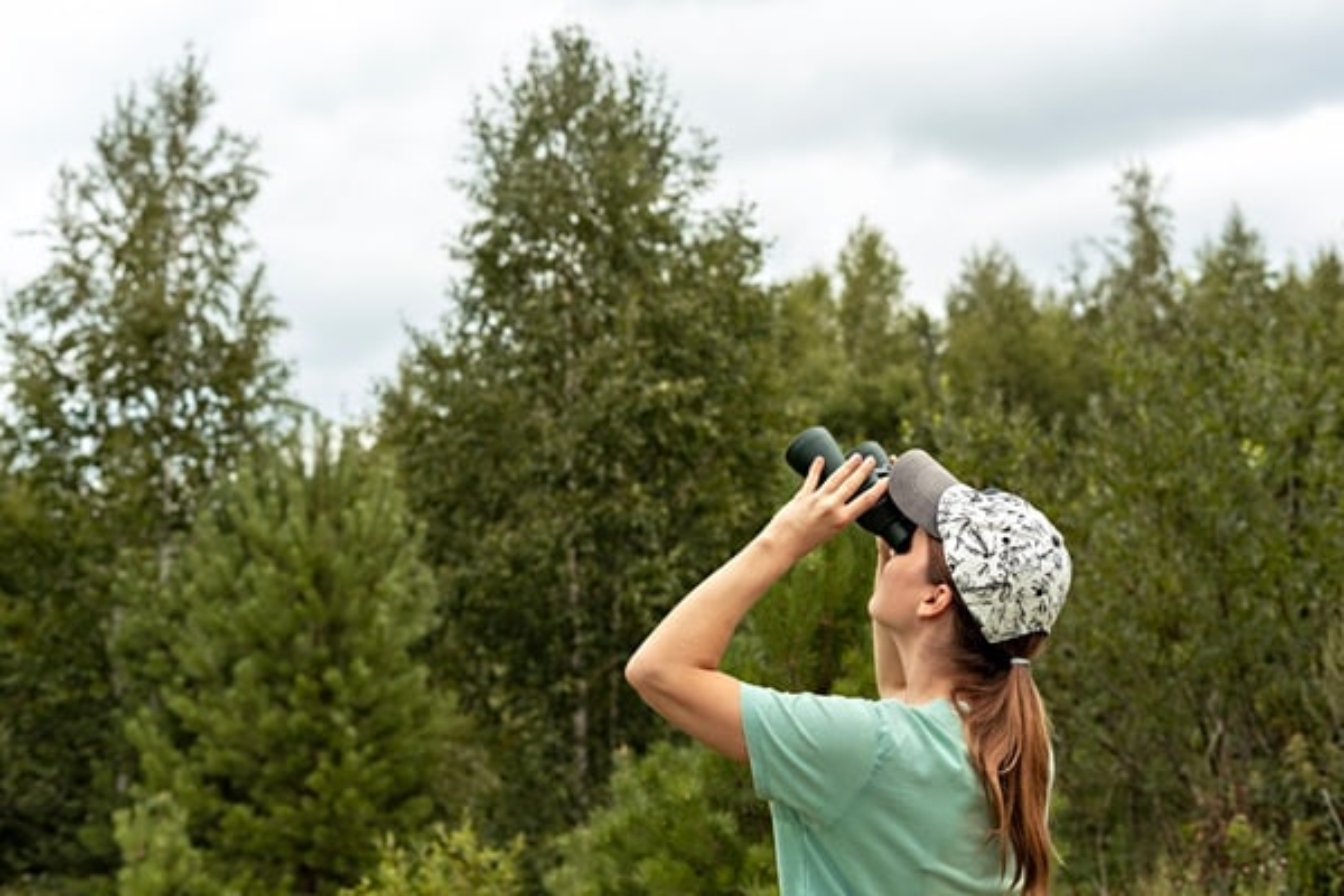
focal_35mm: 50
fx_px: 1867
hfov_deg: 39.6
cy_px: 448
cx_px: 672
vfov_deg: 27.0
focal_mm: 50
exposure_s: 1/125
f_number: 4.5
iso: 100
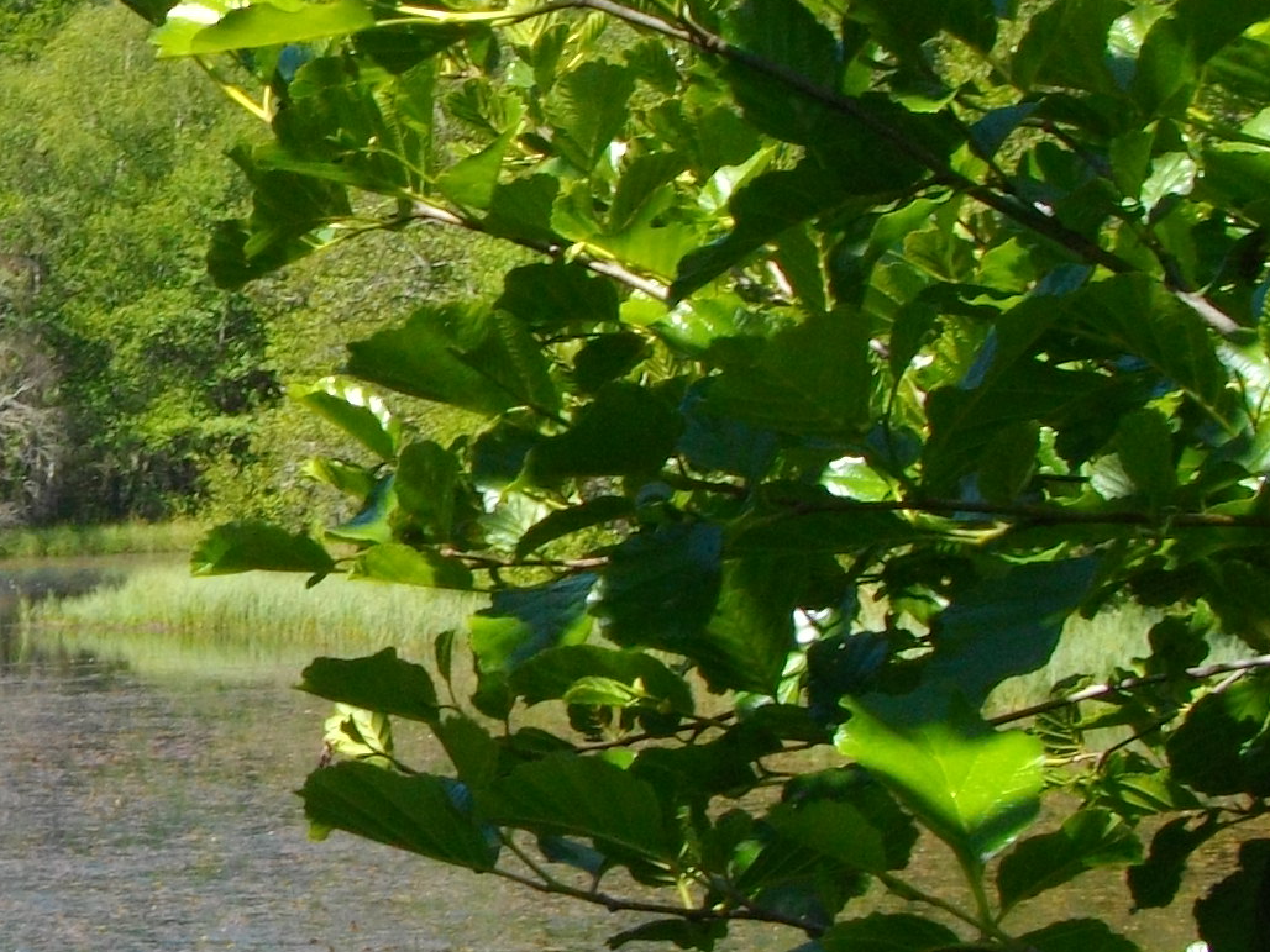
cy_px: 545
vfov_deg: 13.5
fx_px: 4036
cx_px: -318
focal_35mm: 110
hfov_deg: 17.0
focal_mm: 5.7
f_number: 8.8
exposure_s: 1/80
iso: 100
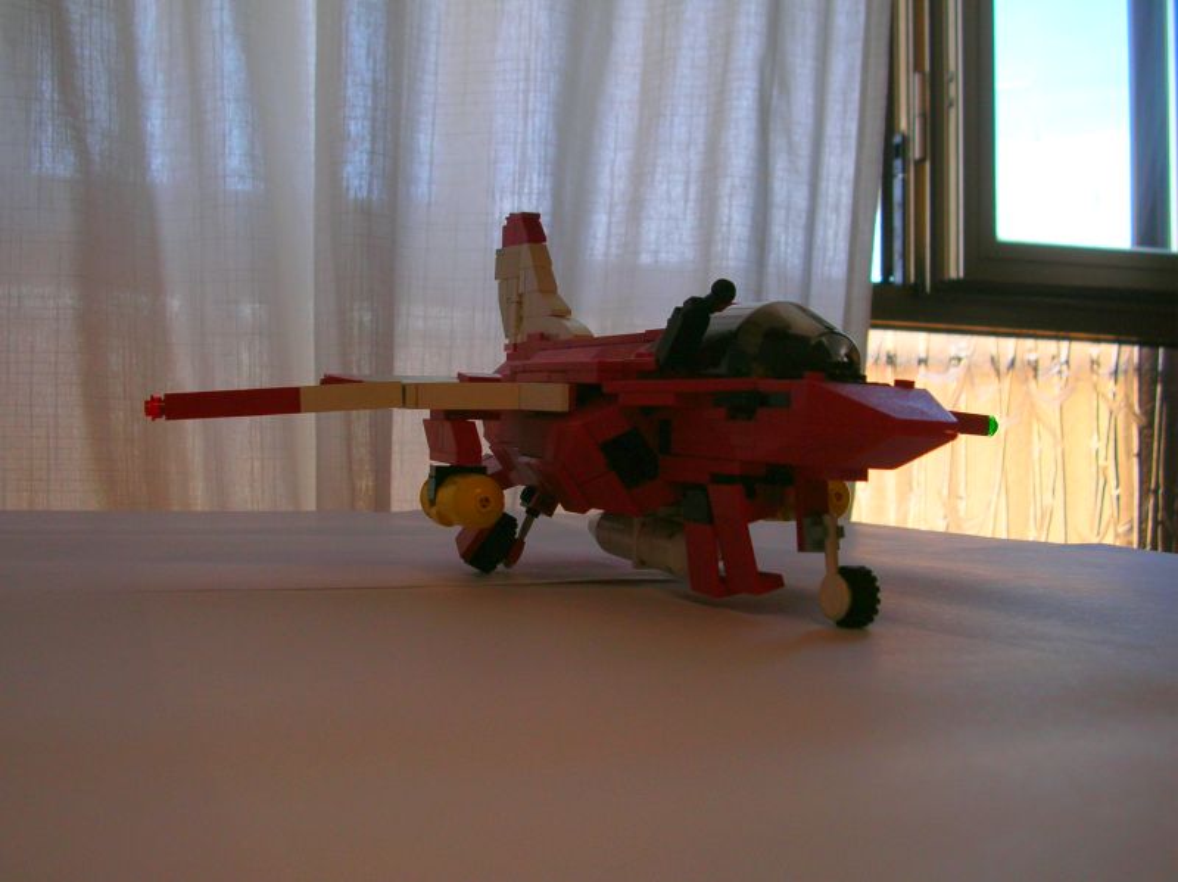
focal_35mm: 40
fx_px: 1360
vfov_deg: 35.9
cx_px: 589
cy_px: 441
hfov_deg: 46.8
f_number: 3
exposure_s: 1/91.8
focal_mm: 6.6
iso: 50
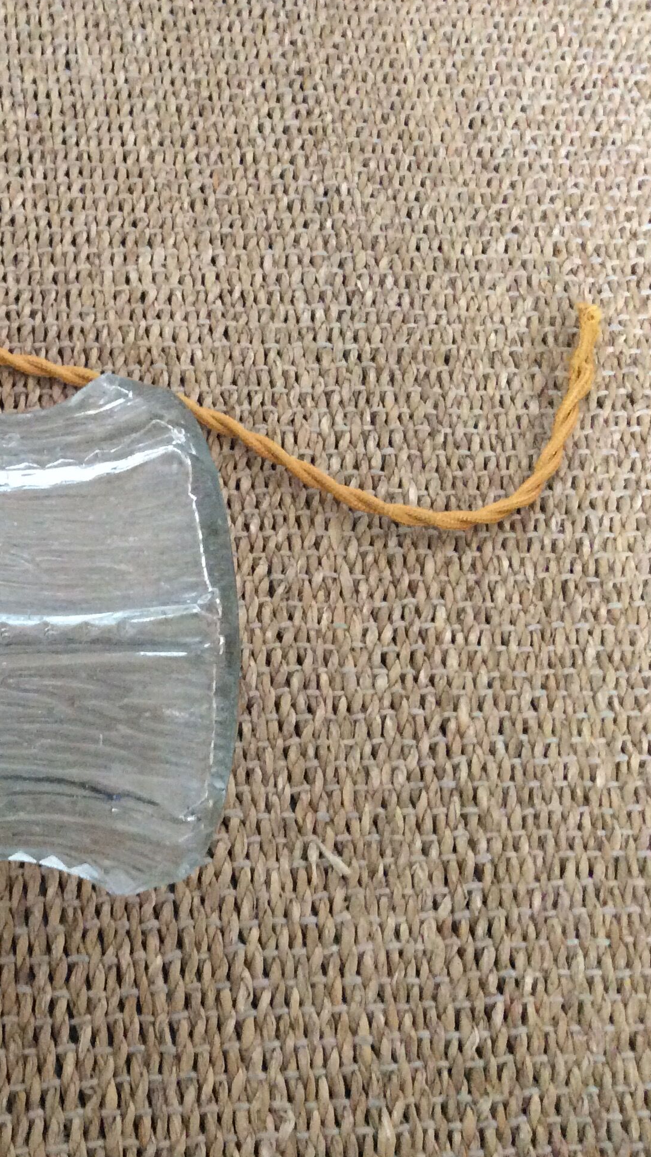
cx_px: -98
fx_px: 1442
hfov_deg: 23.6
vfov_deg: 43.7
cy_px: 578
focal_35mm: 47
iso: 250
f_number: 2.4
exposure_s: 1/20
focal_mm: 3.3
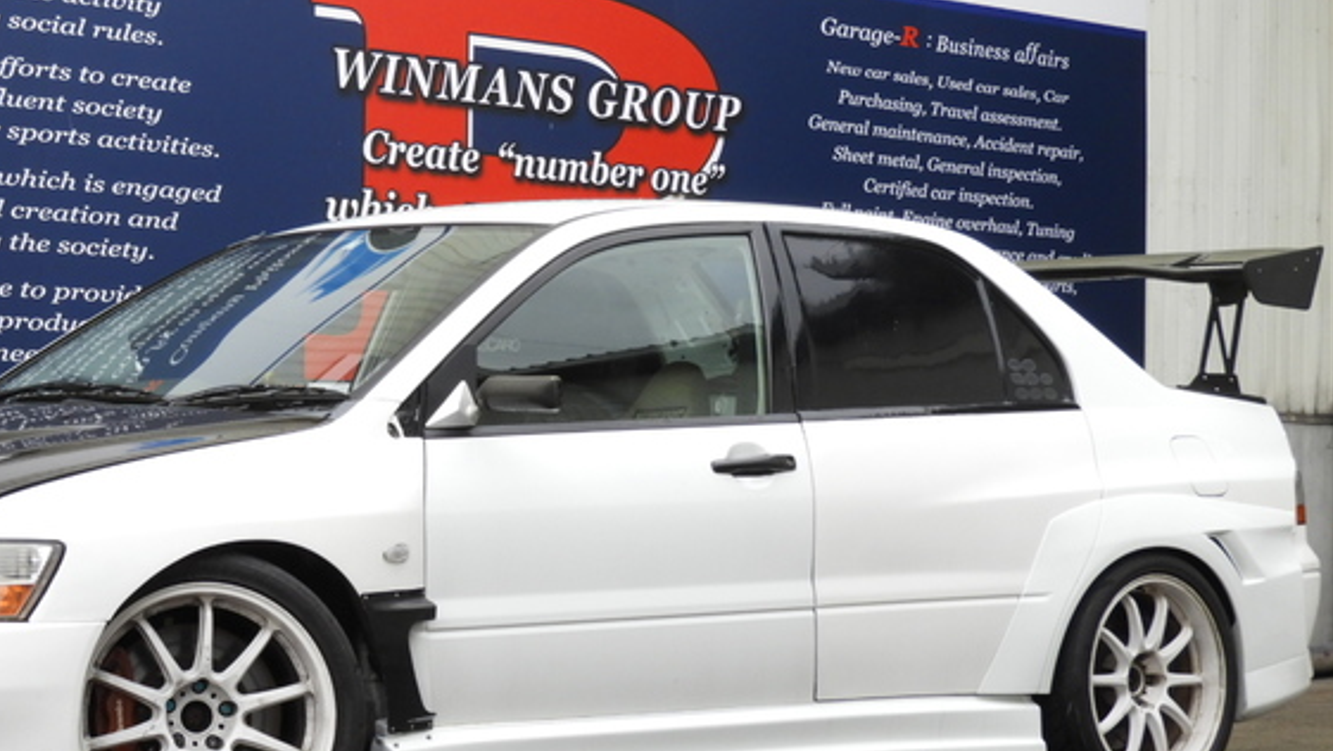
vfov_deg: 12.0
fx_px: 3571
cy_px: 321
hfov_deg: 21.0
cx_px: 387
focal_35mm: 101
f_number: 4.2
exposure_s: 1/30
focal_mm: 11.6
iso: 200
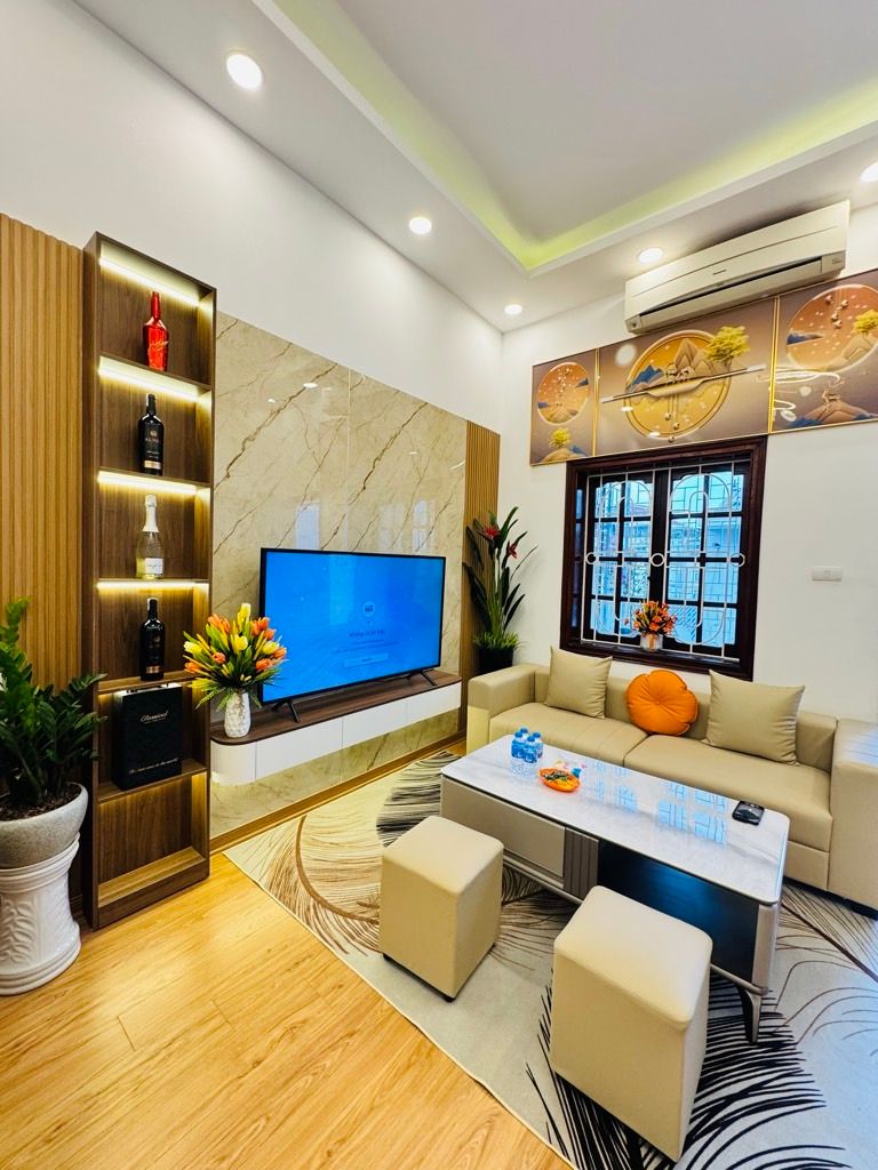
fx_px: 473
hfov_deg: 85.7
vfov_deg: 102.1
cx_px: 439
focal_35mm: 14
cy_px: 585
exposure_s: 1/100
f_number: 2.2
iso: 200
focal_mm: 2.22
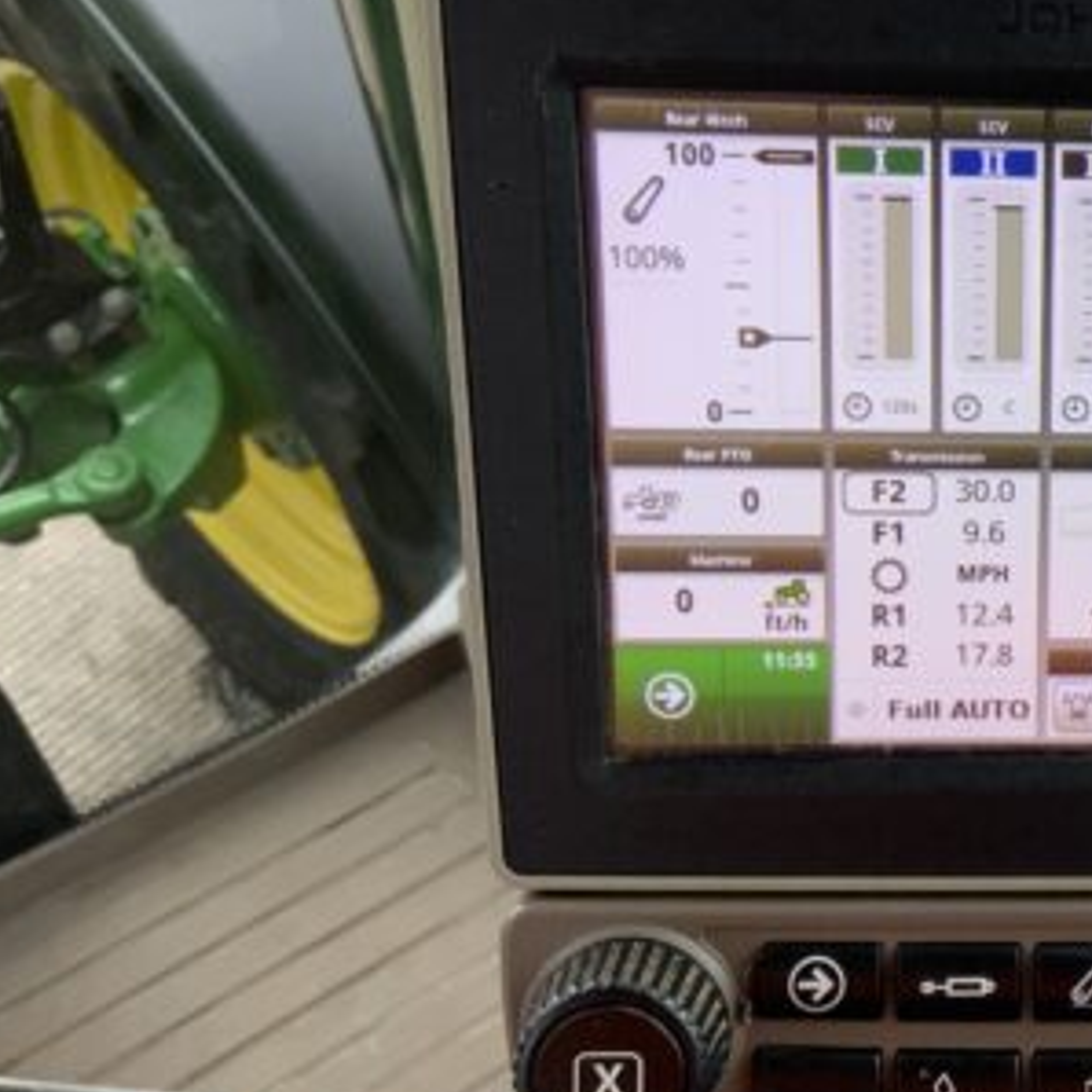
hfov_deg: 28.8
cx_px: 1132
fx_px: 1963
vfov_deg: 31.1
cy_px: 502
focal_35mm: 55
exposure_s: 1/122
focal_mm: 3
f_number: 1.8
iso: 32
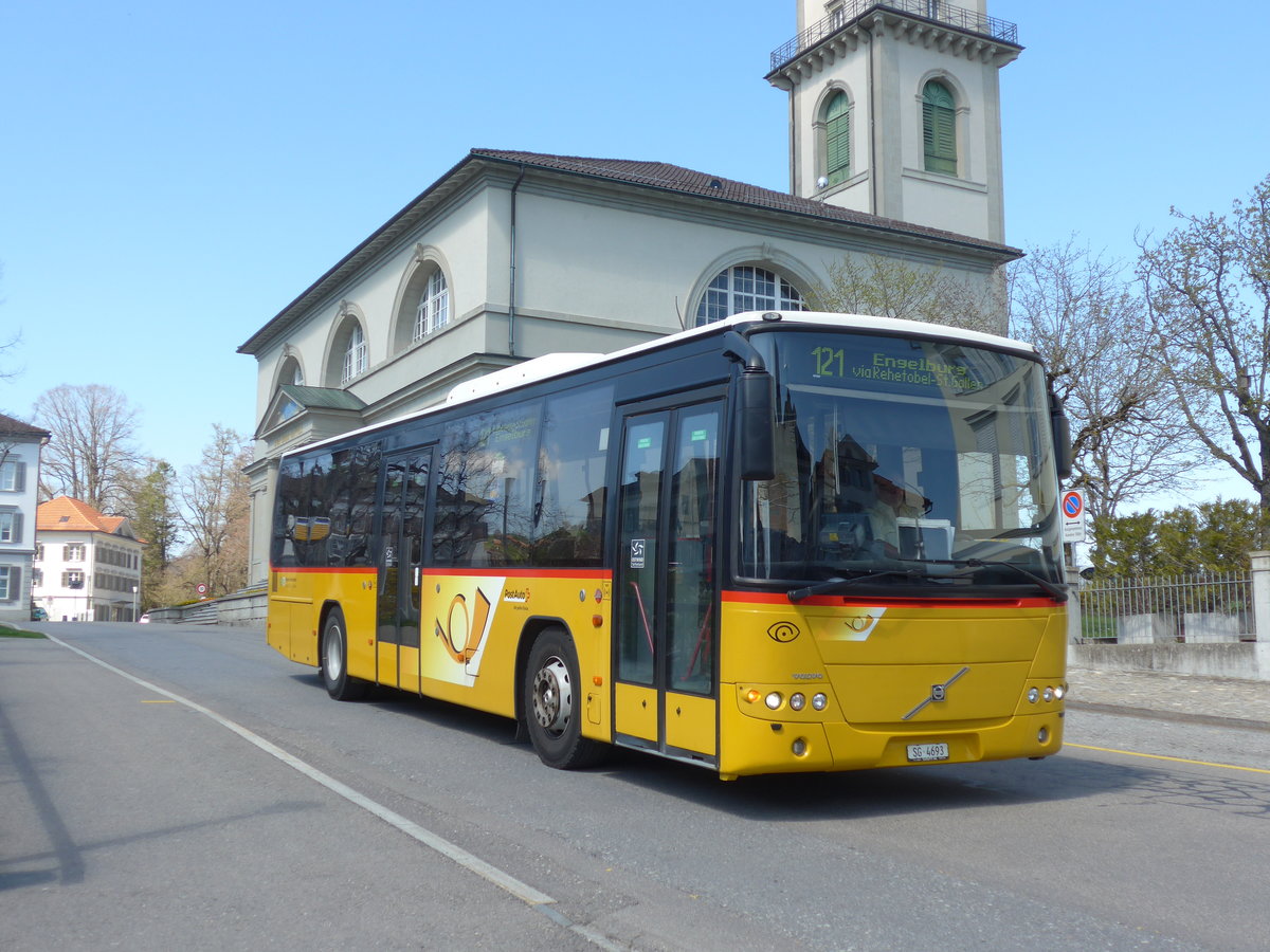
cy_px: 476
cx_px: 635
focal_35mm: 39
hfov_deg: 47.9
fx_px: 1431
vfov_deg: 36.8
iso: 80
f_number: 2.8
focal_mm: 8
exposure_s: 1/640
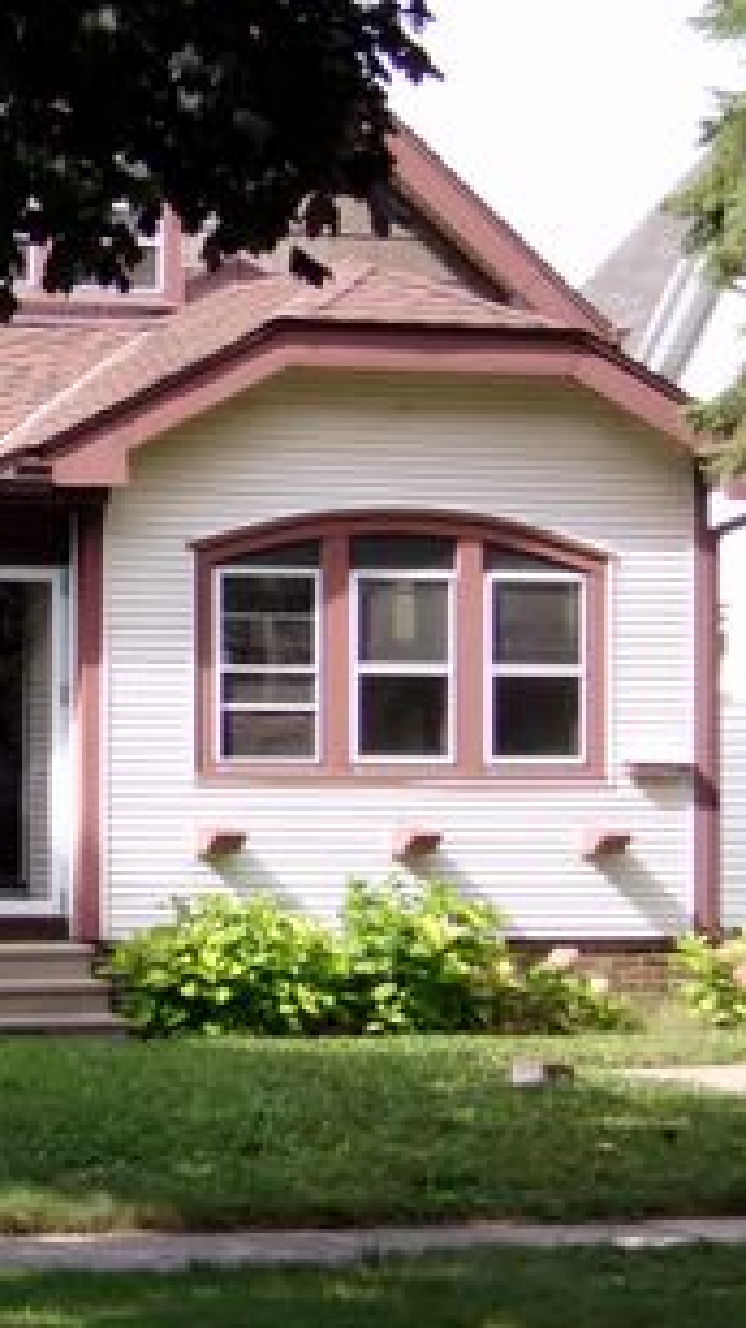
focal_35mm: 154
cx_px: -259
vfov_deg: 14.0
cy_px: 550
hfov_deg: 7.8
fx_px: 5422
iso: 200
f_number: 5.6
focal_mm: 15.6
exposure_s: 1/340
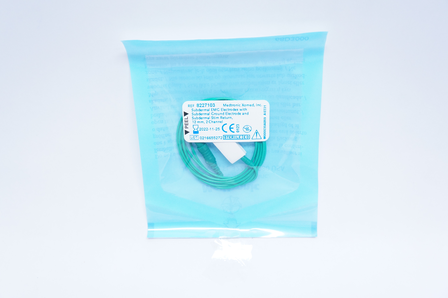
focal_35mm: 38
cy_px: 149
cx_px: 224
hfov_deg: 51.3
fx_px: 466
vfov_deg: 35.4
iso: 1600
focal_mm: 25
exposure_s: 1/125
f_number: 4.5
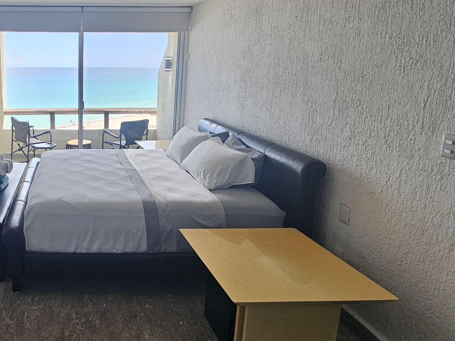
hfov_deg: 59.9
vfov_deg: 52.6
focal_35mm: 26
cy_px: 131
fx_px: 342
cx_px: 69
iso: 50
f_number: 2.2
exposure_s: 1/132
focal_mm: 2.2
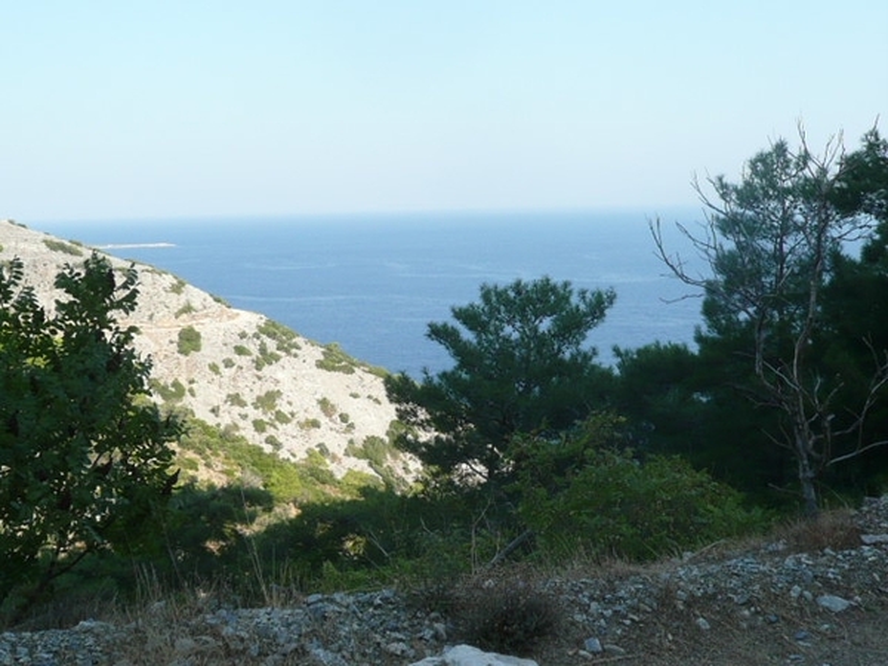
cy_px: 333
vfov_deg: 32.2
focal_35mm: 45
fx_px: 1154
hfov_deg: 42.1
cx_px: 444
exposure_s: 1/500
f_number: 3.4
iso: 100
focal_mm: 4.9
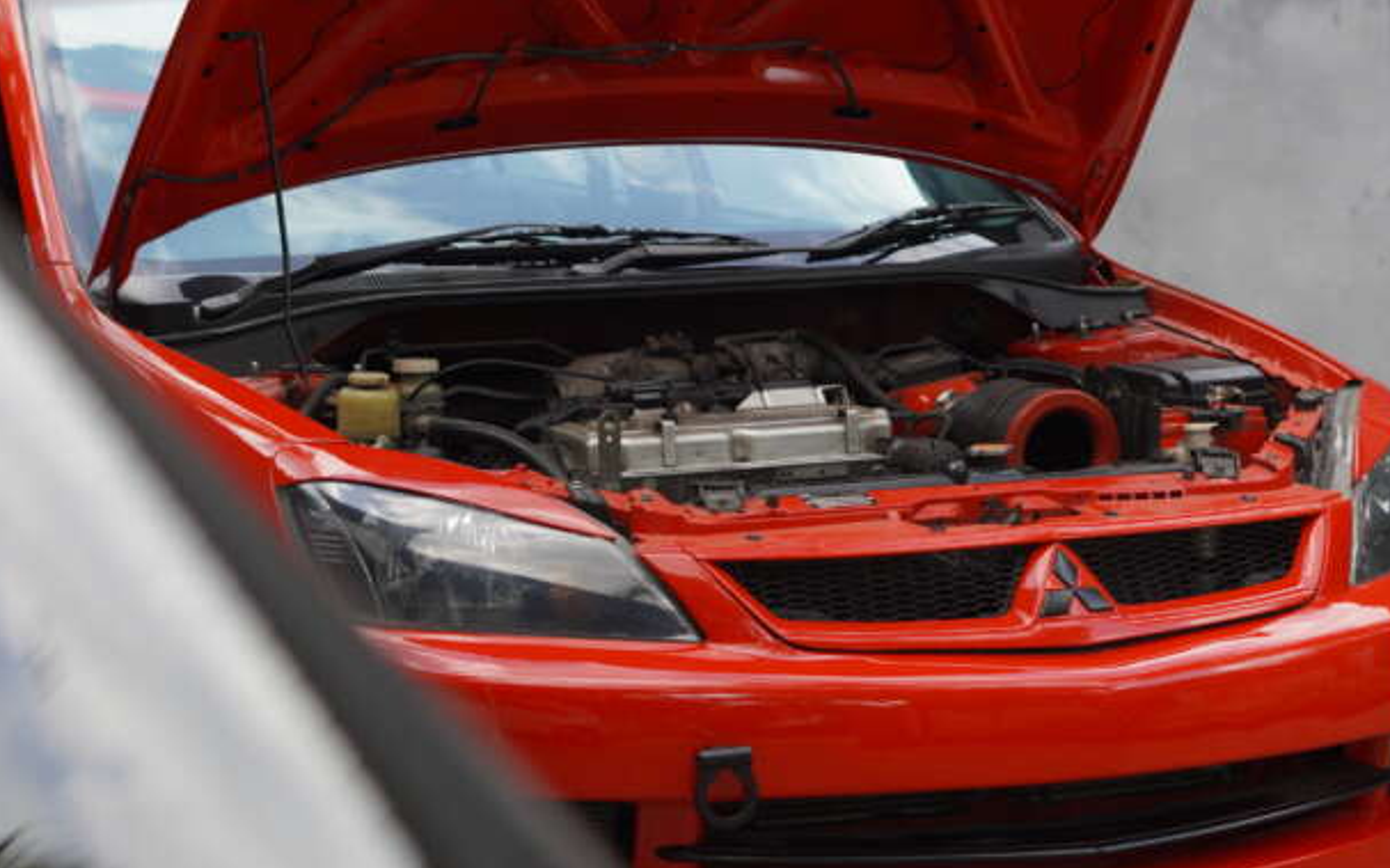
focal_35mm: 129
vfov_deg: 10.1
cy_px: 356
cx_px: 861
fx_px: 4885
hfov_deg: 16.2
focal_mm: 50
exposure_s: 1/400
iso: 100
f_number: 2.8
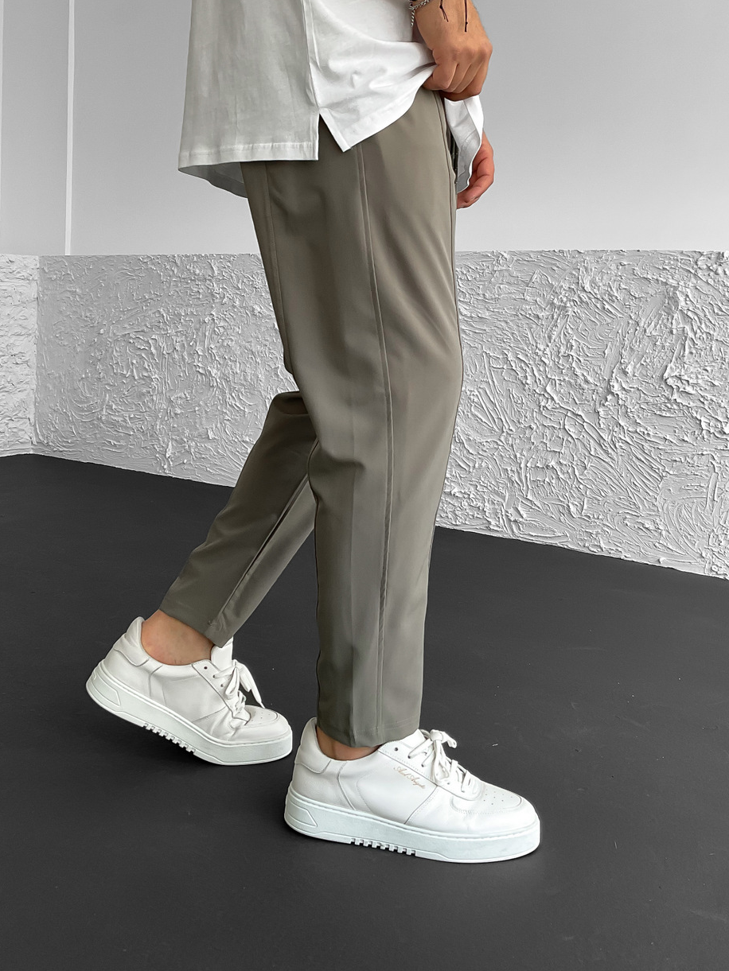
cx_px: 327
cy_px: 342
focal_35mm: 38
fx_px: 1067
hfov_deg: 37.7
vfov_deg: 48.3
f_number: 1.8
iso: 32
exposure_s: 1/120
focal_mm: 3
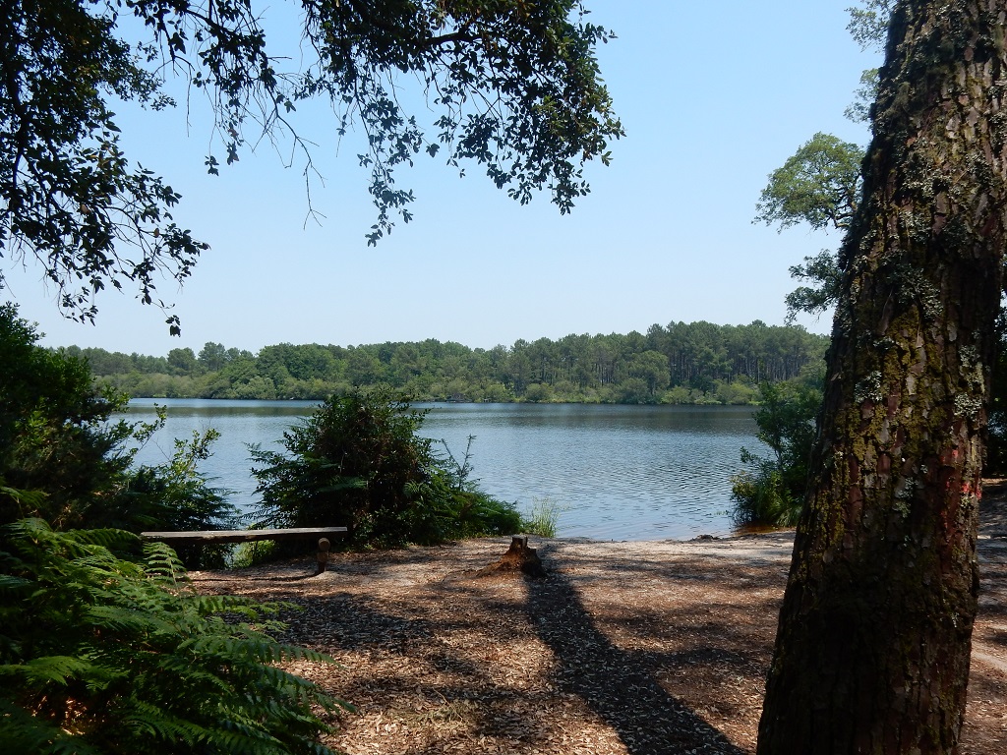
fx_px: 873
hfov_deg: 60.0
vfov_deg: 46.8
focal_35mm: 30
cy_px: 378
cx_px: 504
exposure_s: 1/800
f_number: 4
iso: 125
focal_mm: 5.4
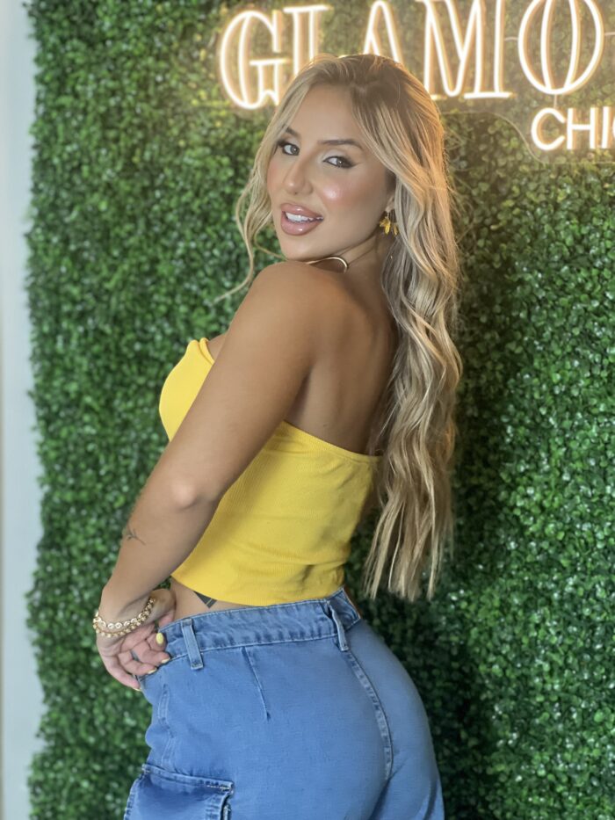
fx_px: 1824
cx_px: 308
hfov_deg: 19.1
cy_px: 410
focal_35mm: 77
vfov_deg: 25.3
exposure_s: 1/120
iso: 250
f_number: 2.8
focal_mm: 9
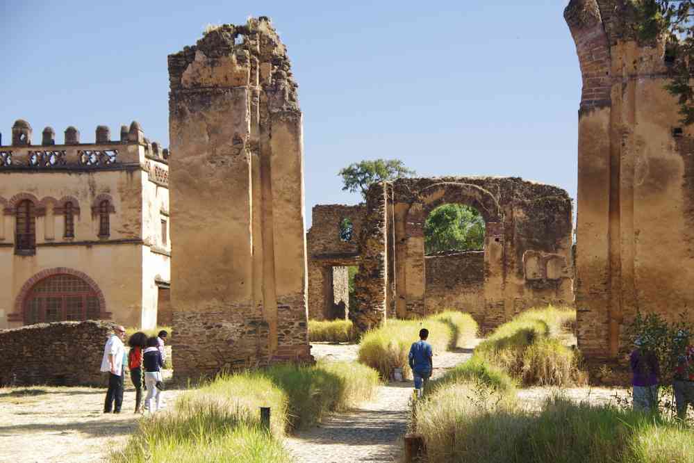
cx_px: 347
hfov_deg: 19.5
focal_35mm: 105
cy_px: 232
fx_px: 2024
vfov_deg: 13.0
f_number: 8
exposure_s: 1/100
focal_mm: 70
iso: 400
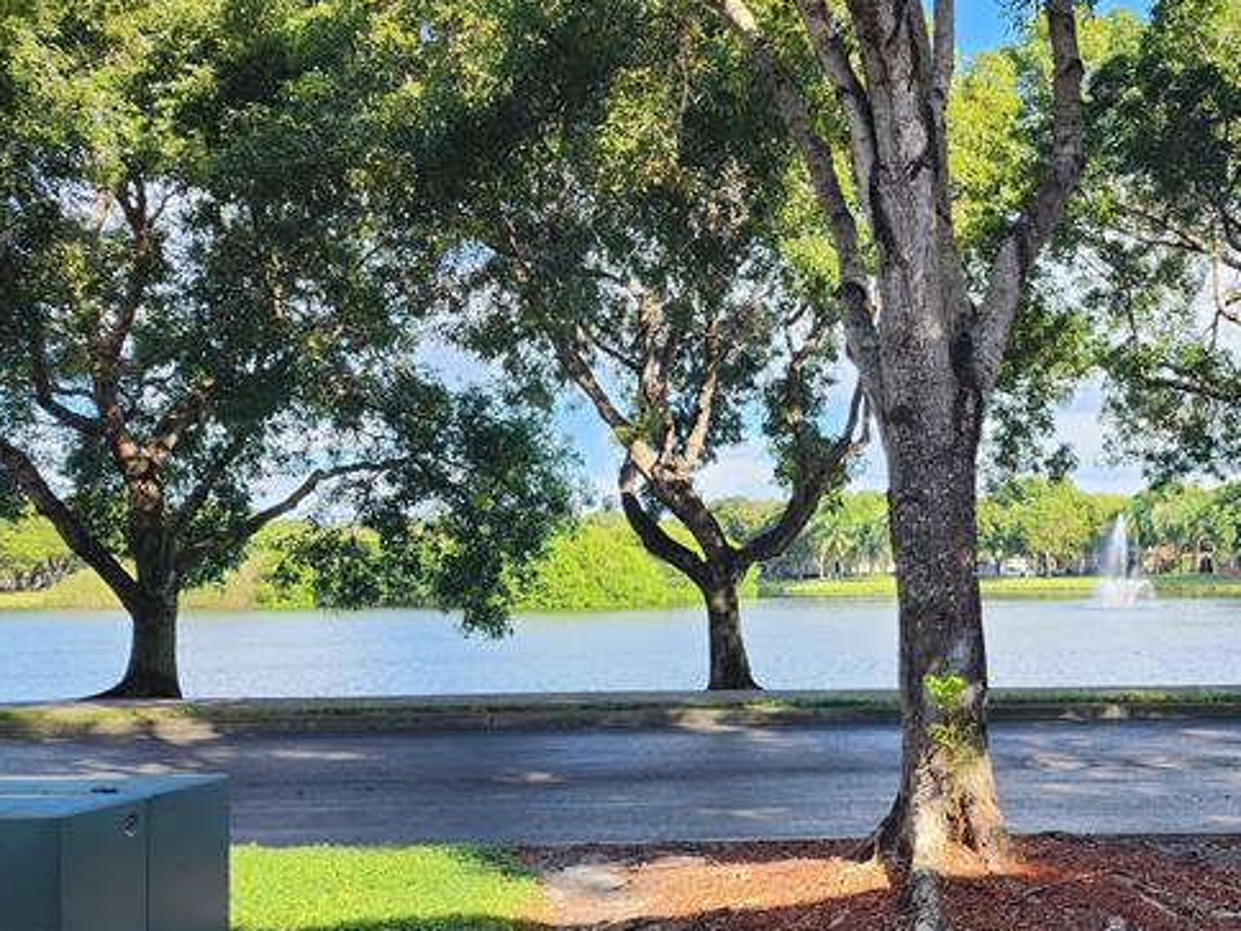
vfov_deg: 37.4
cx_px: 997
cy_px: 600
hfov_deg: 46.3
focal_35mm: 38
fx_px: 1362
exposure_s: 1/180
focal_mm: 6.4
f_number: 1.8
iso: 16
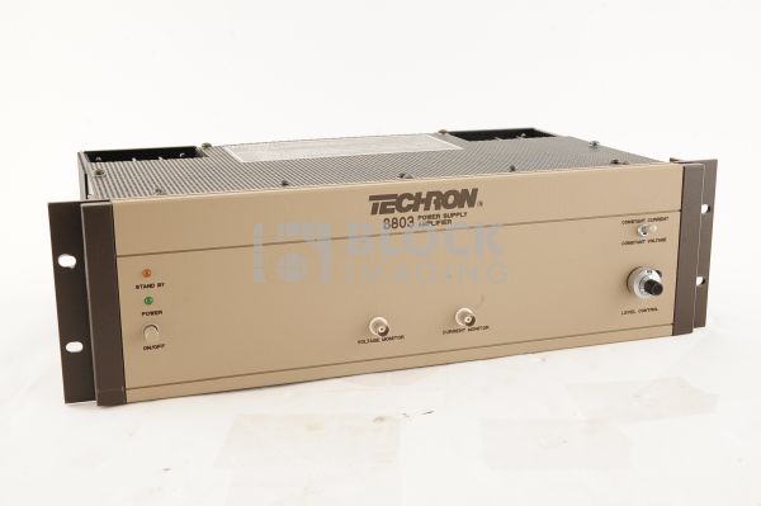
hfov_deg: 39.6
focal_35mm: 50
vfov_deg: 26.9
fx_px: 1056
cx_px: 380
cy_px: 253
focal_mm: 50
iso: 1600
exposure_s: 1/200
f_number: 10
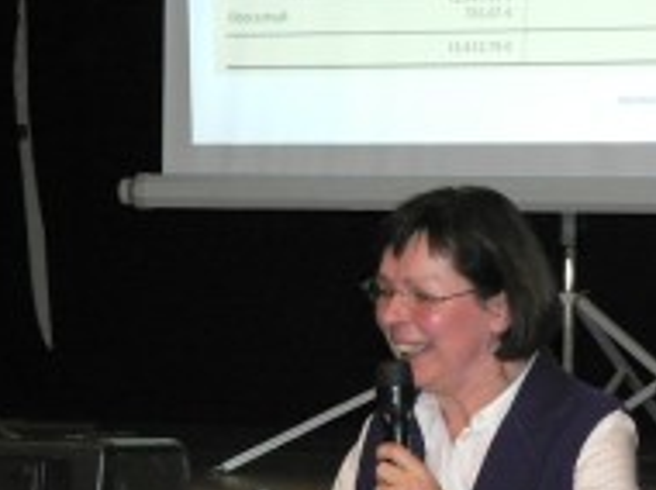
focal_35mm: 156
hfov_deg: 12.6
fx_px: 2953
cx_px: 563
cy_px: 366
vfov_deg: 9.5
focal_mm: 12.4
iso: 300
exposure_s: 1/60
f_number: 3.2
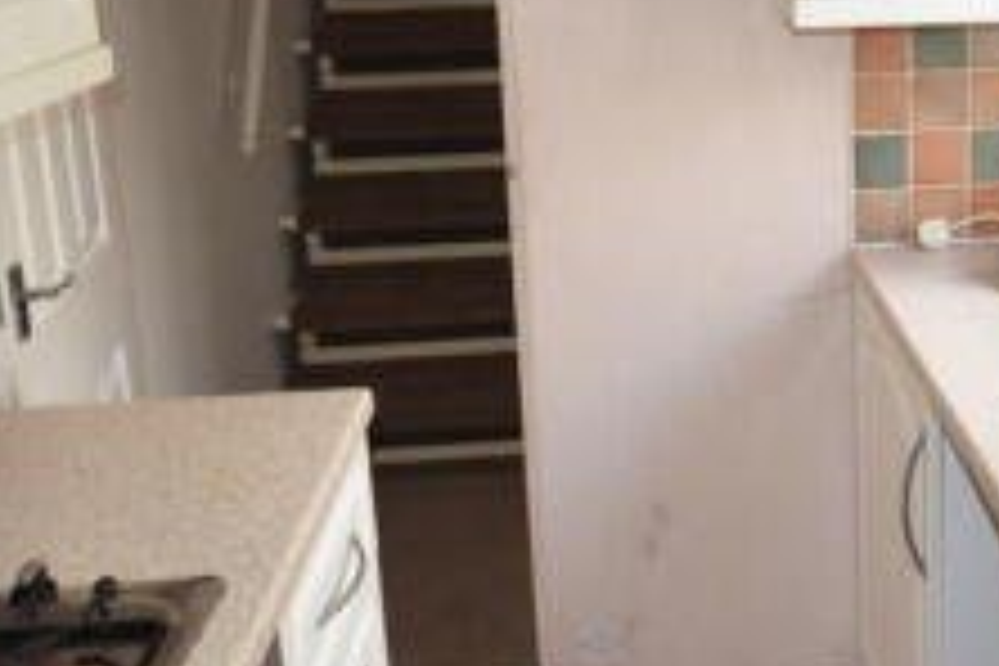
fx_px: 1471
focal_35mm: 53
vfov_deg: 25.4
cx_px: 740
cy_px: 227
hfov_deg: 36.7
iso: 800
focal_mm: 12
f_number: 5.6
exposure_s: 1/125
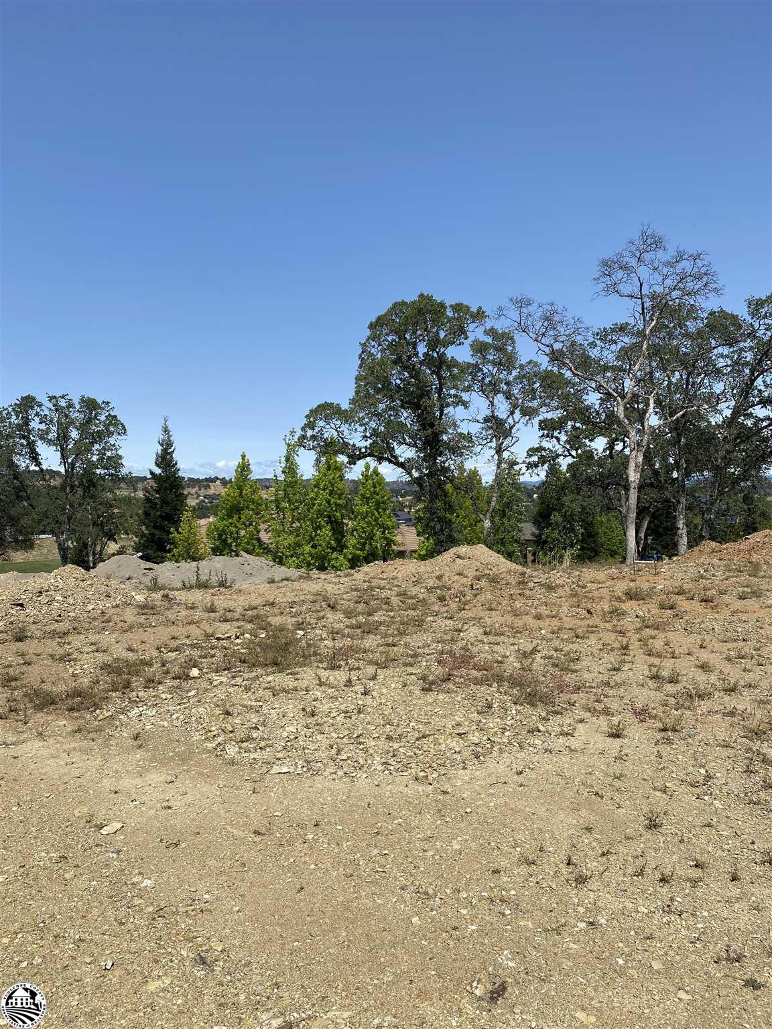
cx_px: 386
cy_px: 514
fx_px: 773
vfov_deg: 67.3
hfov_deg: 53.1
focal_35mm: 26
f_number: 1.8
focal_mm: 4.25
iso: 32
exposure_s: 1/3984
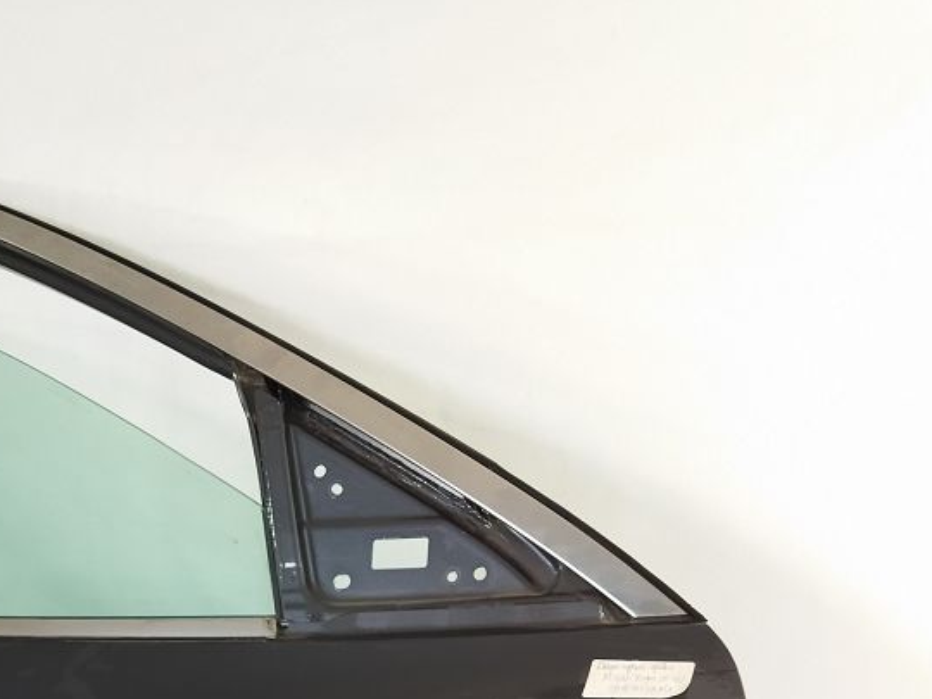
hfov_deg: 32.0
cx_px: 321
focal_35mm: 60
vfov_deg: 23.3
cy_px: 713
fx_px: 1615
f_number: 1.79
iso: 219
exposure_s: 1/50
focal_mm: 4.71
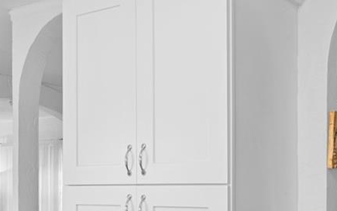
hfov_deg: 34.0
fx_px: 551
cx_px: 156
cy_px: 190
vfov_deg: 21.2
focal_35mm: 60
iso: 250
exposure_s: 1/1.25
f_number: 9
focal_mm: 16
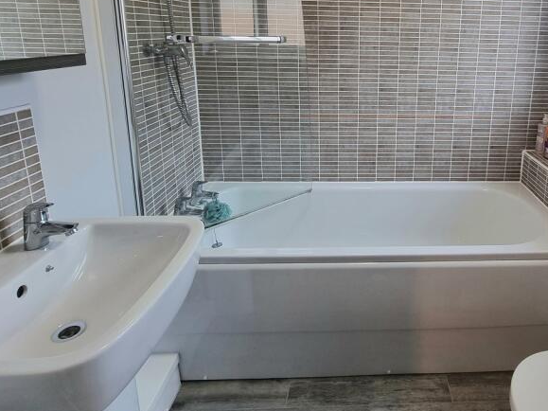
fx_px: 364
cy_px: 107
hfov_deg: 71.3
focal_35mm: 23
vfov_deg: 56.2
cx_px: 375
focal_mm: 2.2
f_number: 2.2
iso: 64
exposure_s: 1/50
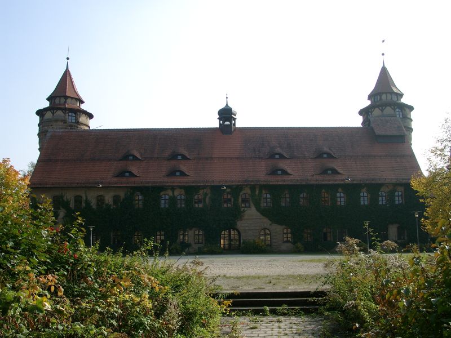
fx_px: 482
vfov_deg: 38.7
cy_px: 169
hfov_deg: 50.1
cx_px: 226
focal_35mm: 37
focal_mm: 7.69
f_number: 4
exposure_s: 1/605
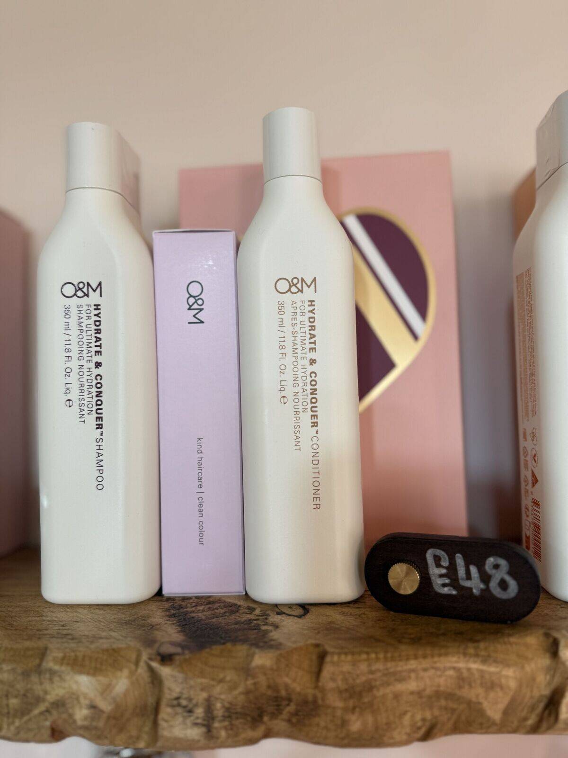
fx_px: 525
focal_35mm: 24
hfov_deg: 56.8
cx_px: 284
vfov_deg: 71.6
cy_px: 379
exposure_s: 1/100
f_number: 1.78
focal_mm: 6.76
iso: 125
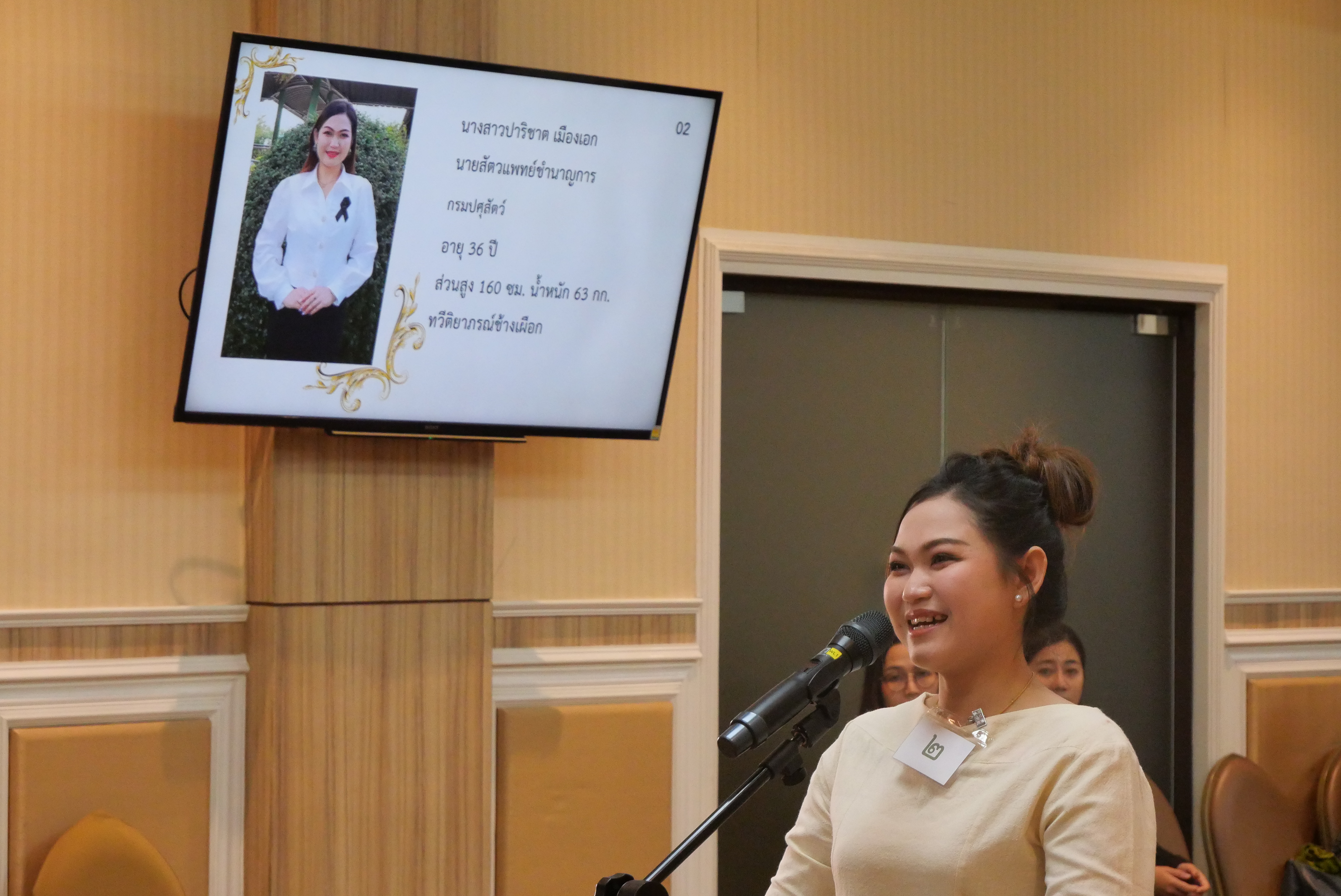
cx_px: 670
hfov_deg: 18.6
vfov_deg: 12.5
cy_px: 448
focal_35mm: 110
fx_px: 4100
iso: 3200
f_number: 5.6
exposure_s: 1/100
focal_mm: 53
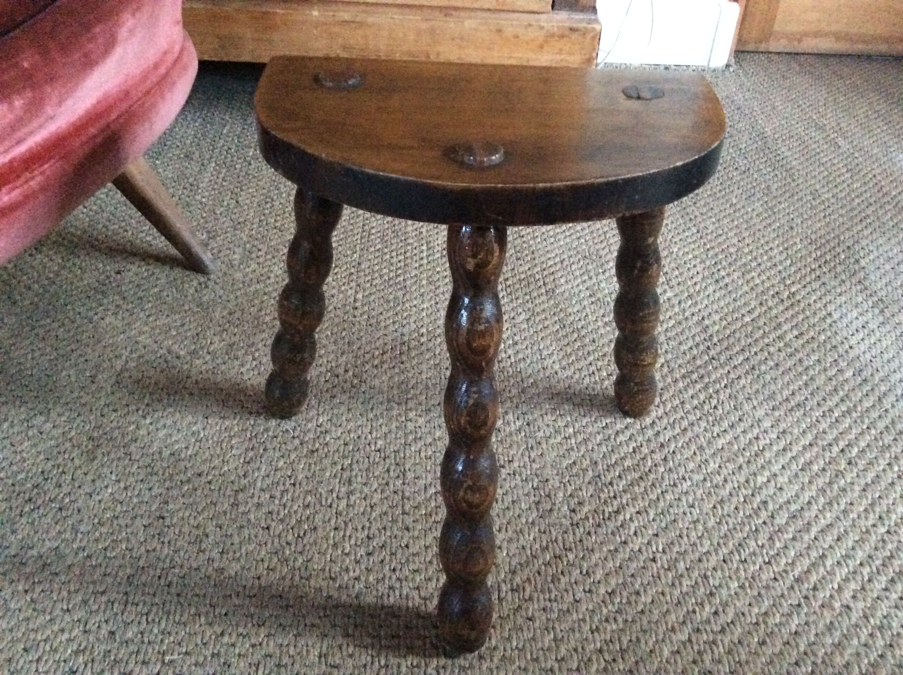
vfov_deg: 44.1
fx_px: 834
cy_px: 338
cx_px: 452
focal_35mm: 32
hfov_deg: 56.9
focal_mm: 3.3
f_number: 2.4
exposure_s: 1/17
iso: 800
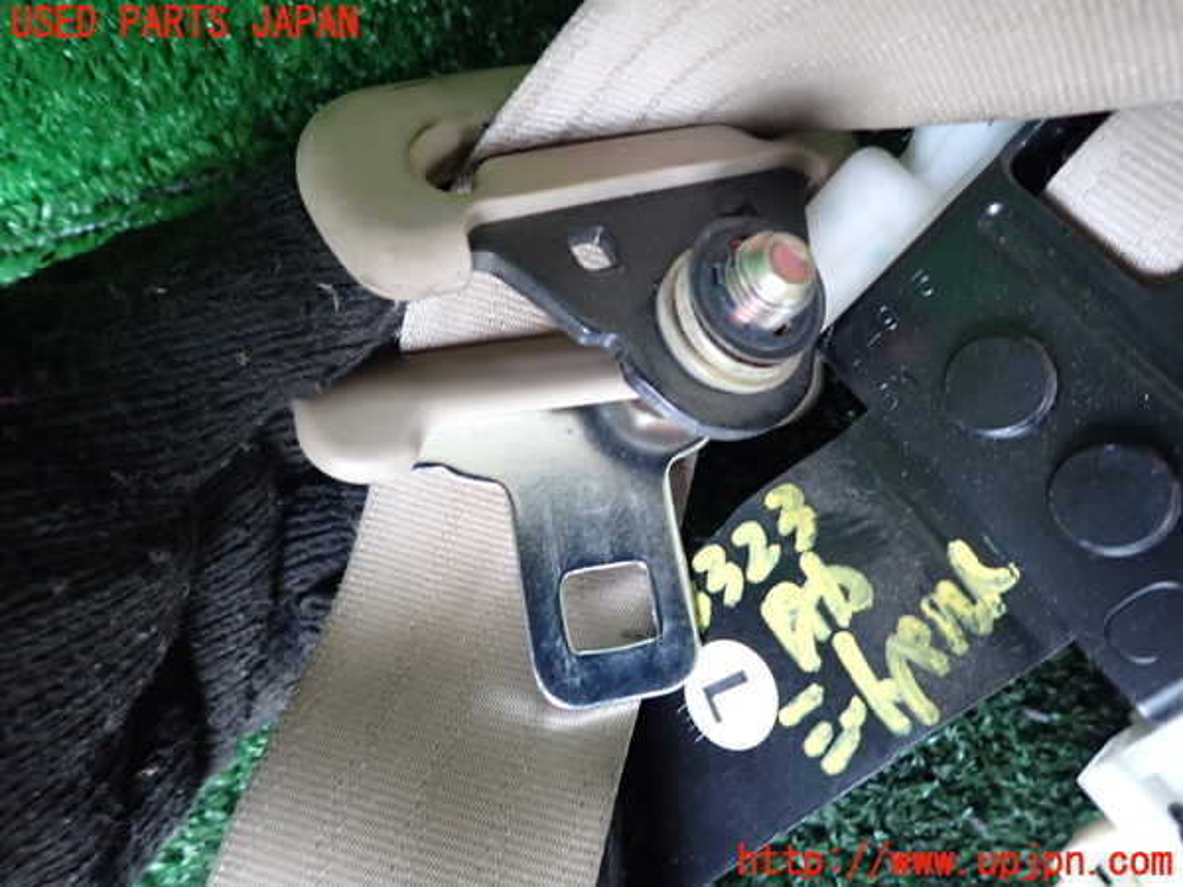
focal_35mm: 25
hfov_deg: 69.4
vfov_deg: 54.9
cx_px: 592
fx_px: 854
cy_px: 444
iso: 320
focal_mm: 4.5
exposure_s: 1/30
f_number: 2
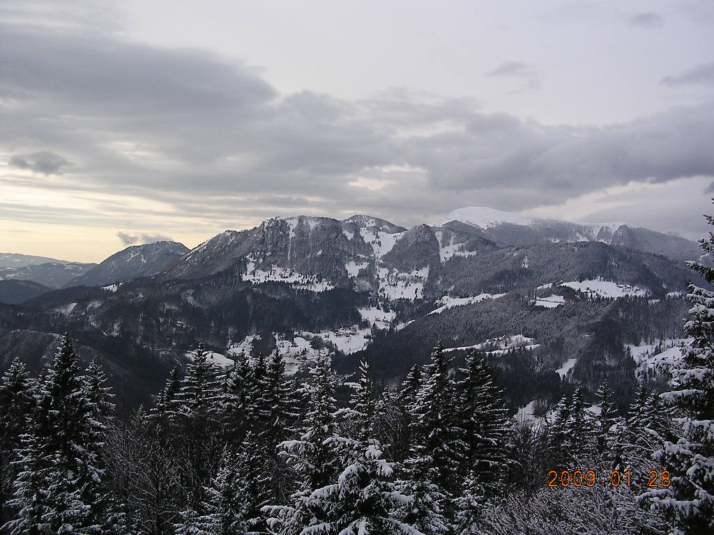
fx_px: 784
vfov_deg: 37.7
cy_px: 268
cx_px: 357
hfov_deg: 49.0
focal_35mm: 38
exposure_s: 1/472
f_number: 2.8
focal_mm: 5.8
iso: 100
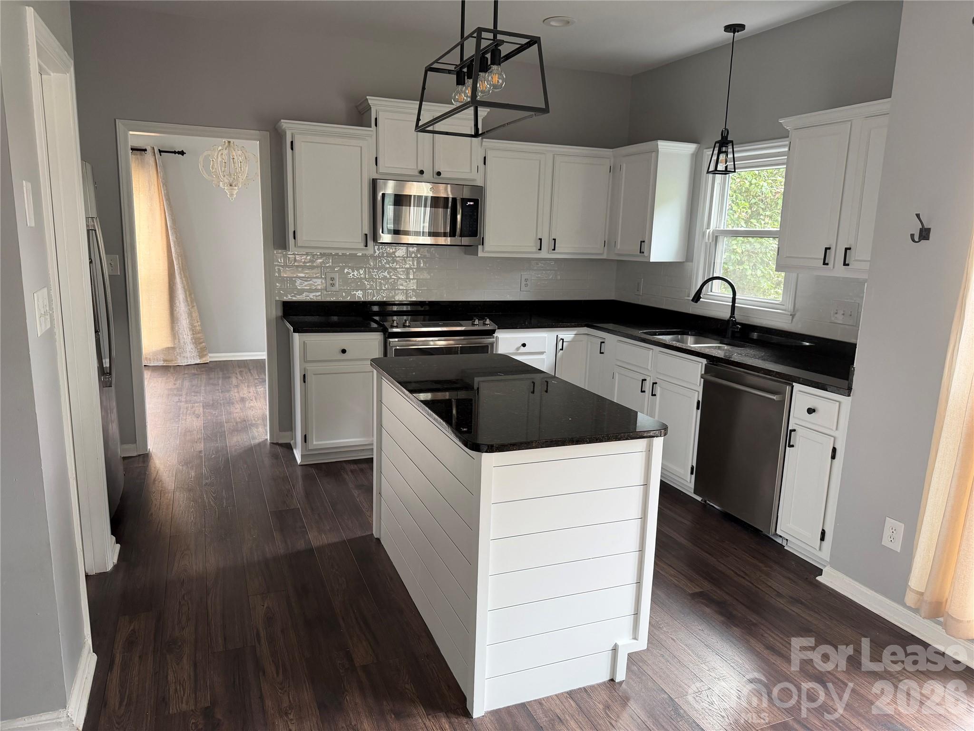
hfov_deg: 71.6
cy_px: 366
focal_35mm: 24
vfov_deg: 56.8
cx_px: 487
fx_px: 675
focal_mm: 6.76
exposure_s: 1/95
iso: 200
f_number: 1.78
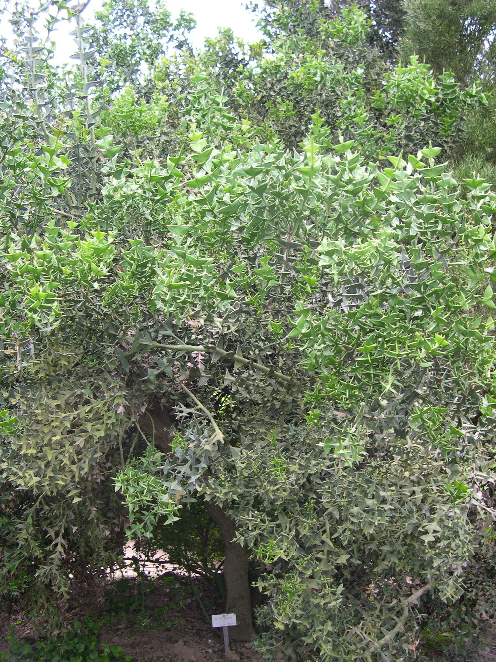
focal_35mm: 38
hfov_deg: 37.7
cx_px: 248
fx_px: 726
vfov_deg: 49.0
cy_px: 331
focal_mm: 8
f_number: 2.8
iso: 100
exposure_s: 1/92
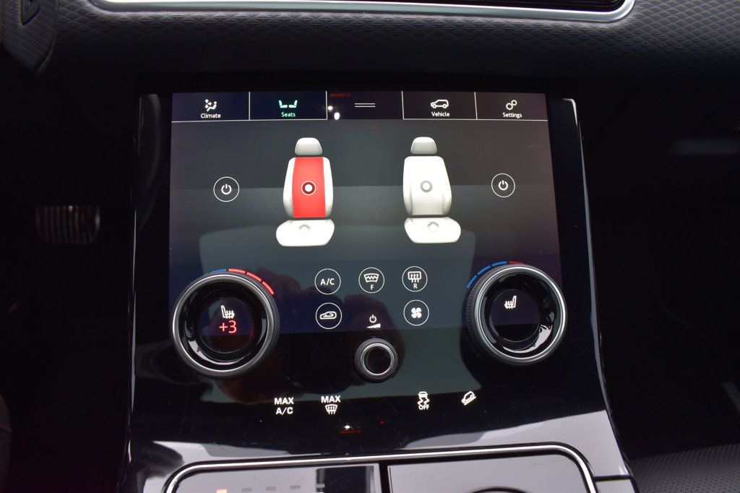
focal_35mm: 27
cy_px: 246
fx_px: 555
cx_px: 370
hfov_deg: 67.4
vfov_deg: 47.9
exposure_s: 1/15
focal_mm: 18
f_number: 6.3
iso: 720
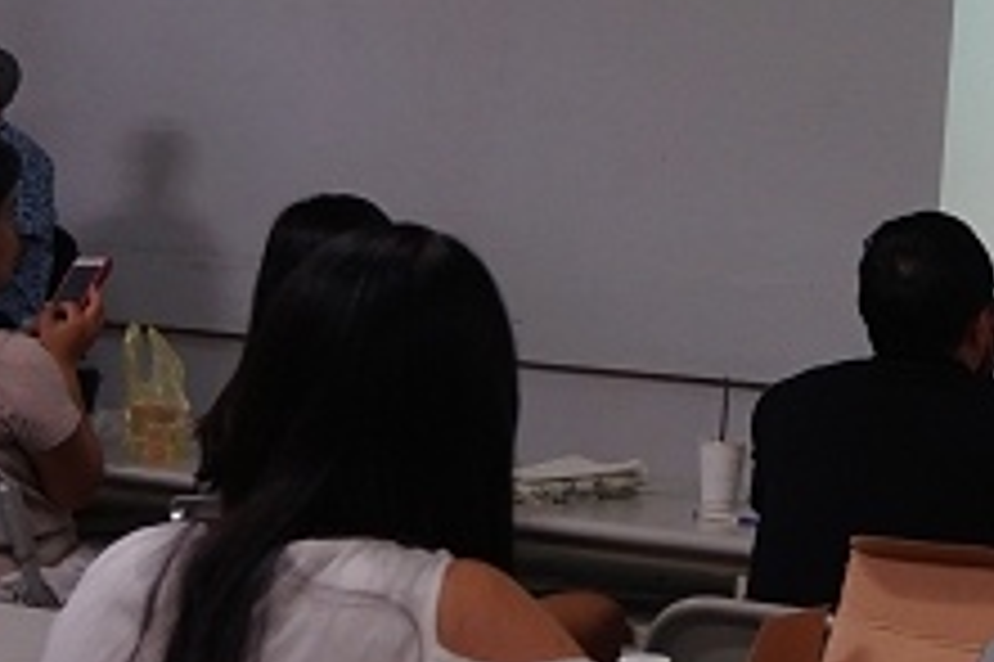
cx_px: 1142
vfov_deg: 11.7
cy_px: -27
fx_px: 3200
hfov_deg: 17.0
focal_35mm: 116
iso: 800
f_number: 5
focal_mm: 30
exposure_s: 1/60
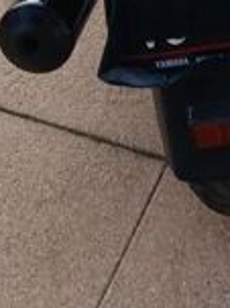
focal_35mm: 110
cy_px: -290
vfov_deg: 14.9
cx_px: 267
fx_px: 976
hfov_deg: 13.1
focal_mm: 3.98
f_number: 1.8
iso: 20
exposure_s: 1/142
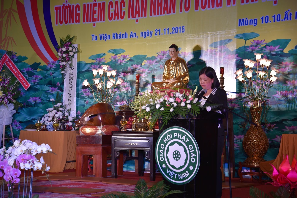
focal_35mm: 85
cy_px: 99
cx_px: 148
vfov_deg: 16.1
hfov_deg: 23.9
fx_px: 702
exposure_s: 1/125
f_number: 5.6
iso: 400
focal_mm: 85
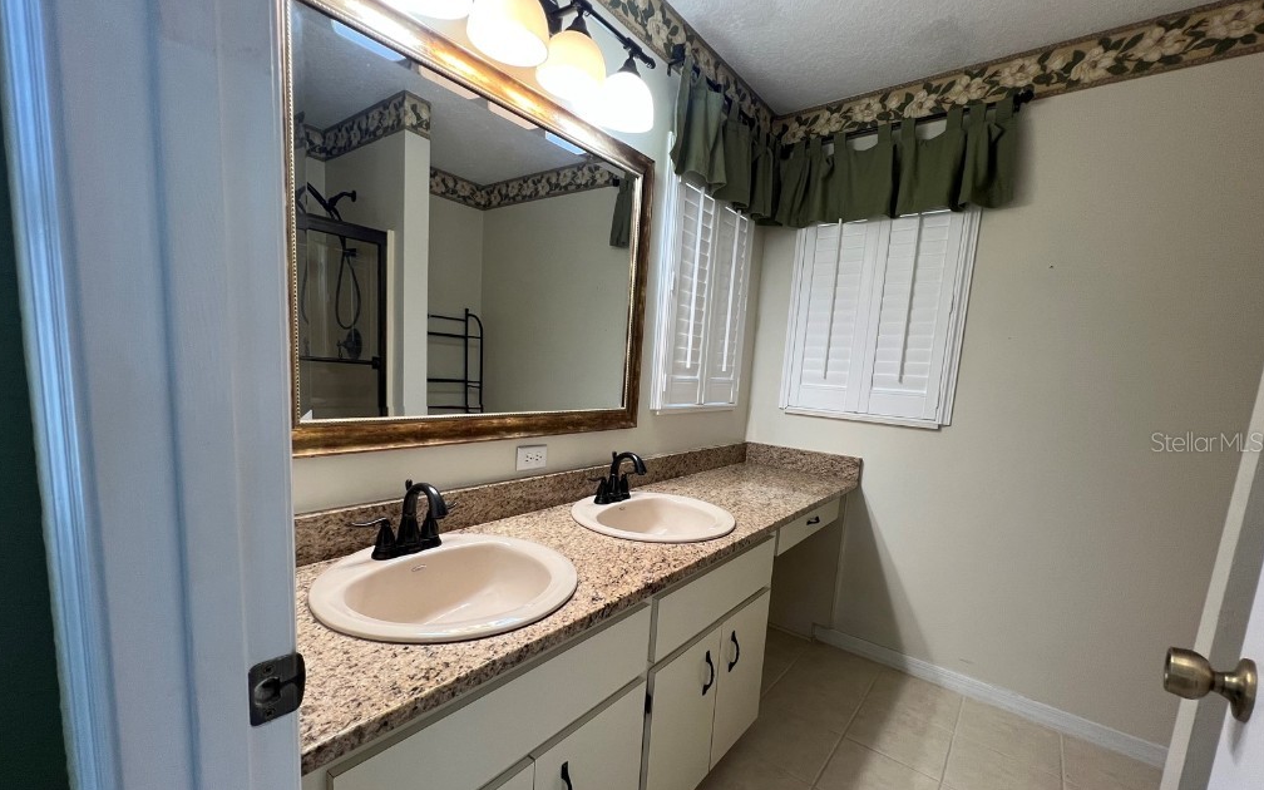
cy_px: 441
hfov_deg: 105.3
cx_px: 627
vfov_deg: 78.3
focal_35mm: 14
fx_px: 482
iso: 160
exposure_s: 1/120
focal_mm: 1.57
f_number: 1.8
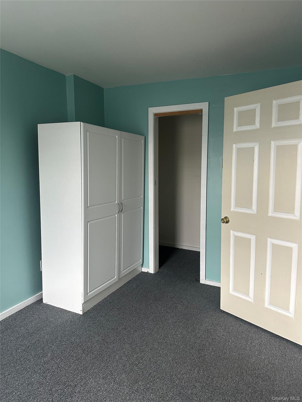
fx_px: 279
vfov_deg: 71.6
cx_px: 151
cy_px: 201
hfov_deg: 56.8
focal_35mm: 24
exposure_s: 1/102
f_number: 1.78
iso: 250
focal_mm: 6.86
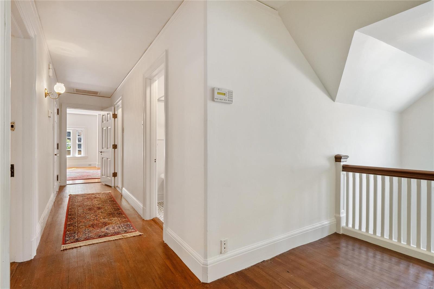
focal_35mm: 18
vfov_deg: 67.4
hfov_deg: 90.0
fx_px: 217
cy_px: 144
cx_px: 217
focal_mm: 9
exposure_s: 1/6
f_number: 8
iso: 400
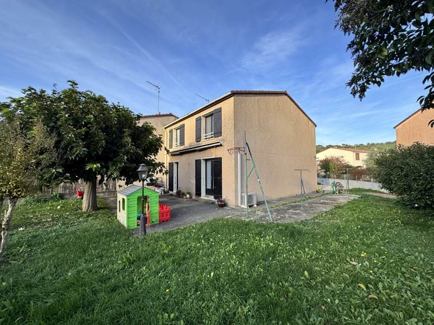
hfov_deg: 102.1
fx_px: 176
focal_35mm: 14
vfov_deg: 85.7
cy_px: 162
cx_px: 217
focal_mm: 2.22
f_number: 2.2
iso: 40
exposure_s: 1/495
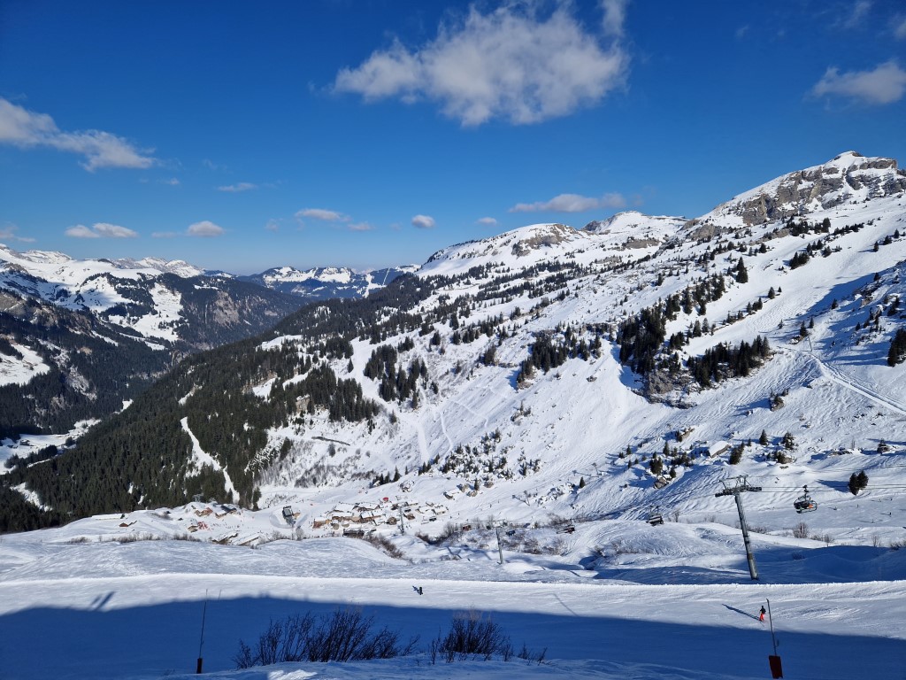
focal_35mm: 23
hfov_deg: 73.9
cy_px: 340
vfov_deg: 58.9
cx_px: 453
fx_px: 602
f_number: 1.8
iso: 50
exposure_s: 1/4048
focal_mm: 5.4
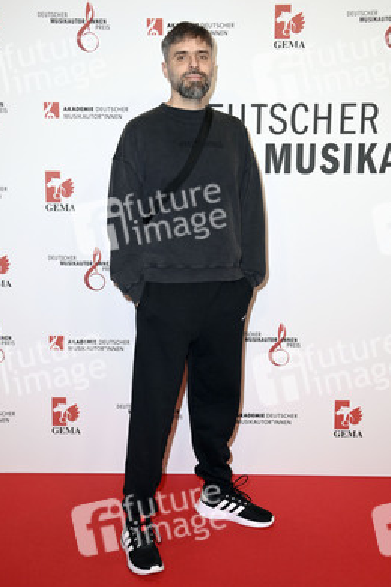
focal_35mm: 41
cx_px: 192
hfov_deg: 32.6
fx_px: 668
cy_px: 295
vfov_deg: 47.4
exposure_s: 1/250
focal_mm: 40
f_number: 5.6
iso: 800
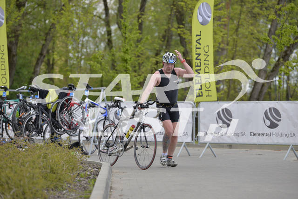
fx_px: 1159
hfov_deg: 14.7
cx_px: 149
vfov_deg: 9.8
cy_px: 100
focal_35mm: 140
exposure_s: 1/2000
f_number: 4
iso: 200
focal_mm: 140
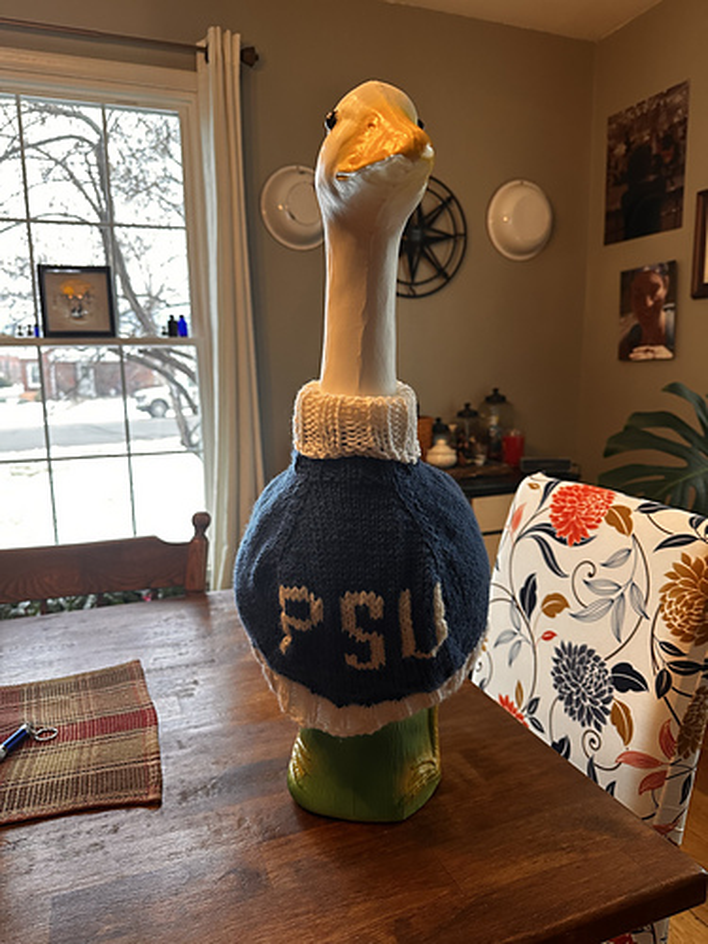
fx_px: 654
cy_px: 472
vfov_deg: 71.6
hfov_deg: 56.8
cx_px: 354
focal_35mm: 24
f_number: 1.78
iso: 250
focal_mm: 6.86
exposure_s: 1/60
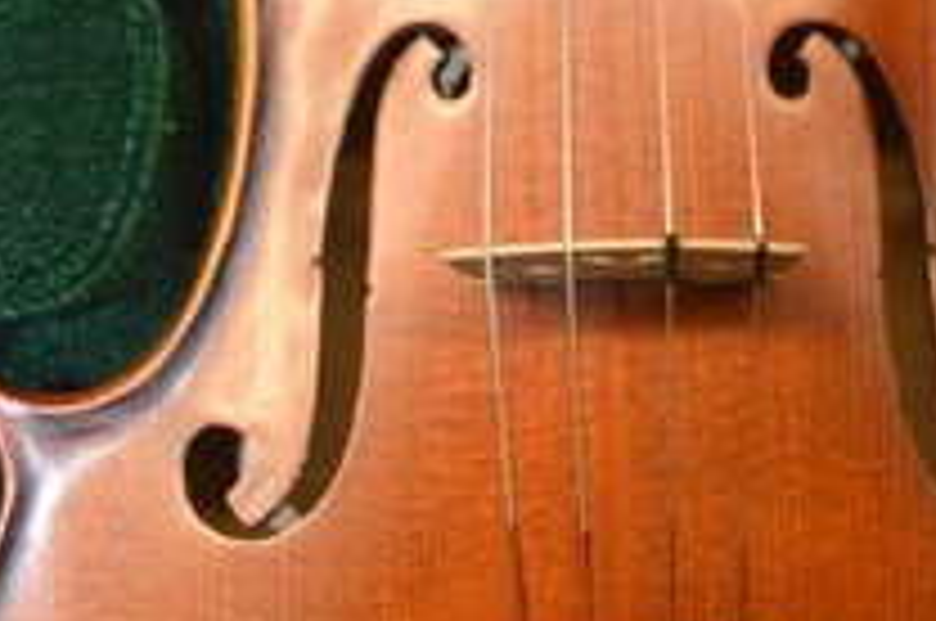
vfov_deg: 12.5
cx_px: 637
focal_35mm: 109
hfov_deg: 18.7
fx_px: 2830
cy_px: 216
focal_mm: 26
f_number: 3.8
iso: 2500
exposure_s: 1/60
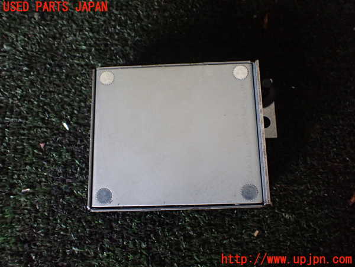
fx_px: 308
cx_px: 178
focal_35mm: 30
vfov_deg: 46.8
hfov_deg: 60.0
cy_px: 134
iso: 800
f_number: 2.3
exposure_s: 1/125
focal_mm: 5.4
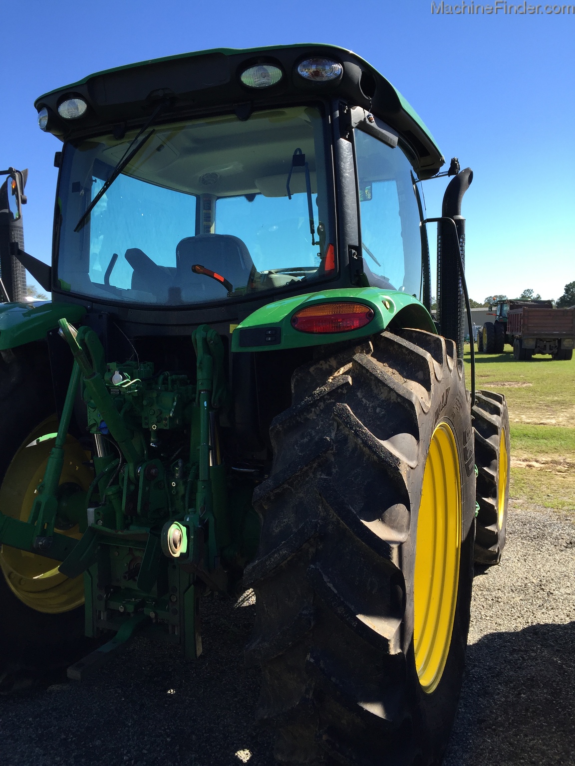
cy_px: 383
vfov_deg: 61.7
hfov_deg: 48.2
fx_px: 642
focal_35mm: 29
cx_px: 288
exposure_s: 1/860
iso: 32
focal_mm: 4.15
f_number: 2.2
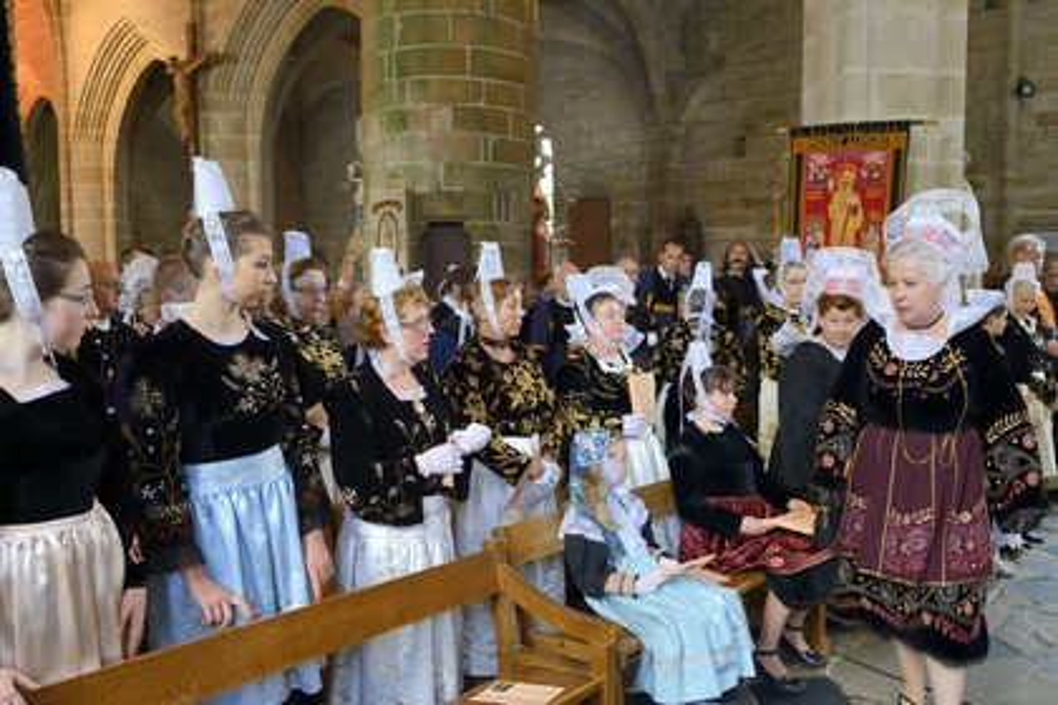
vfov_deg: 45.0
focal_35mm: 29
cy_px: 352
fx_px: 852
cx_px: 529
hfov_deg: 63.7
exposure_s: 1/40
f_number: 4.5
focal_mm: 29
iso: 1600
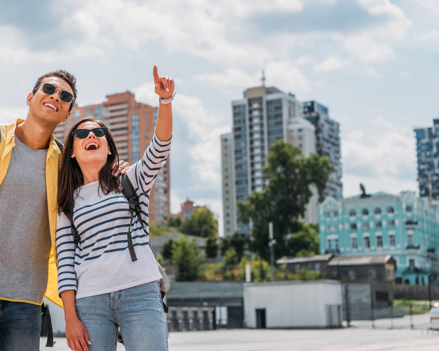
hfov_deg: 28.2
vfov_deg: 22.8
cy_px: 185
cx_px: 174
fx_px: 870
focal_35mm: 67
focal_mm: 56
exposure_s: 1/2500
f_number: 4
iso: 100
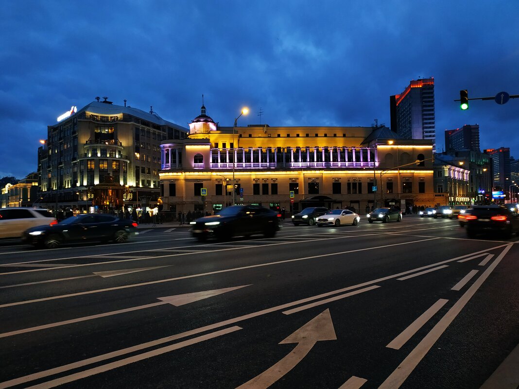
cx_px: 260
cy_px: 194
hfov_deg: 71.6
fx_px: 360
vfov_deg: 56.8
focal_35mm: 24
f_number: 1.9
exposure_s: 1/25
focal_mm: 3.94
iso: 200
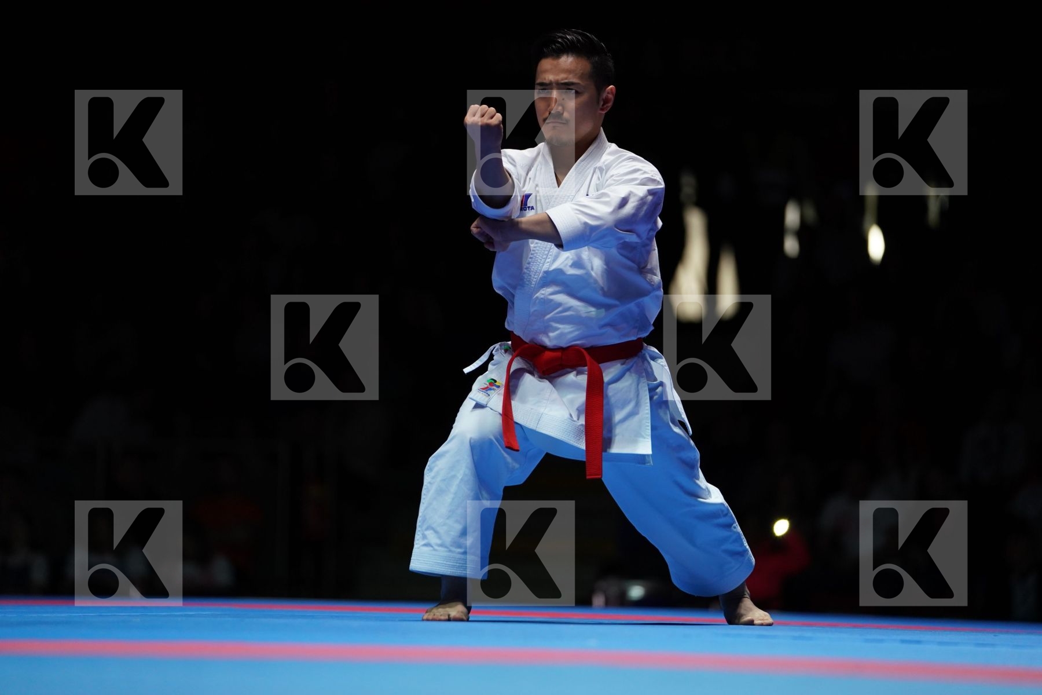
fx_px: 5007
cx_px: 521
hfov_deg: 11.9
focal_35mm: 173
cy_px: 348
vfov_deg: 7.9
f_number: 2.8
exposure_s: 1/500
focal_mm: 173
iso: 1600
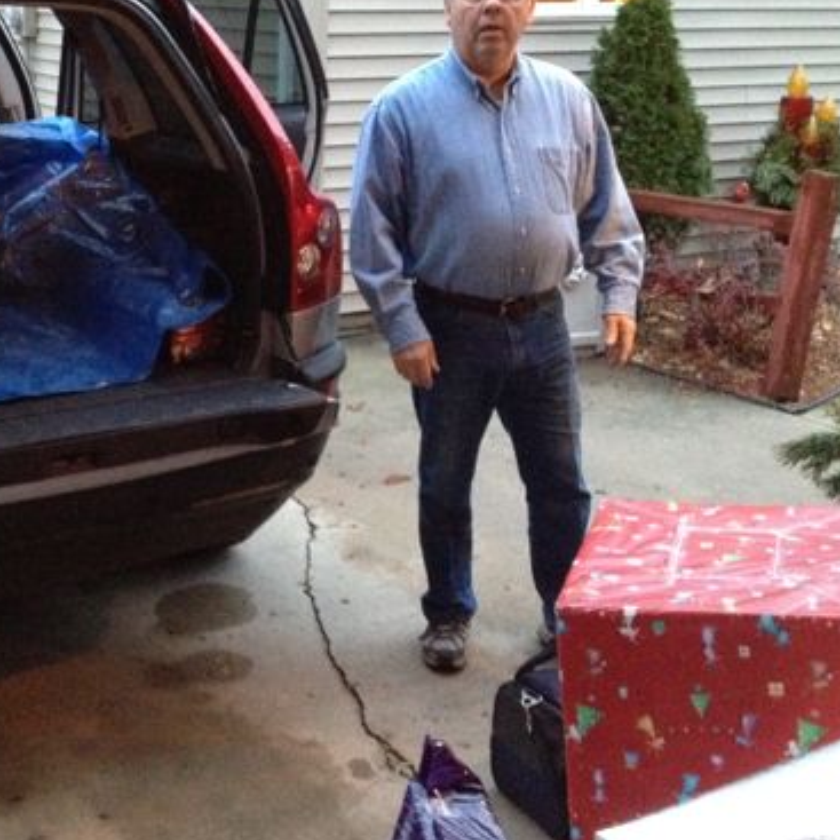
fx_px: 1483
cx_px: 224
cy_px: 304
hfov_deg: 31.2
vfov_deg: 31.5
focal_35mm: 54
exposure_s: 1/15
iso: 800
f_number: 2.4
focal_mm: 4.28
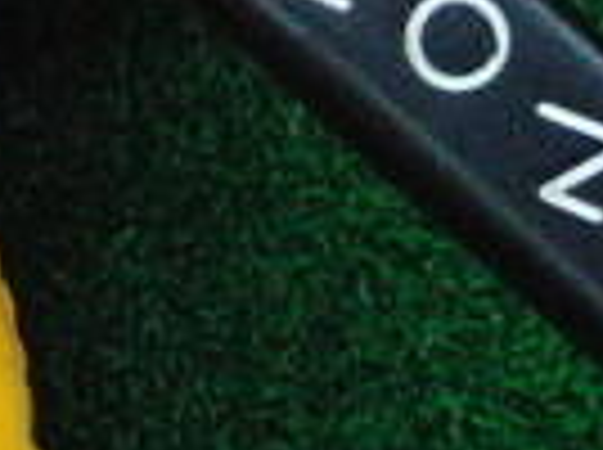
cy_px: -153
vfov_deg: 8.2
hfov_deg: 11.2
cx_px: 144
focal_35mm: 177
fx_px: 3078
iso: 3200
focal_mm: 6.42
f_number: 3.6
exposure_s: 1/400
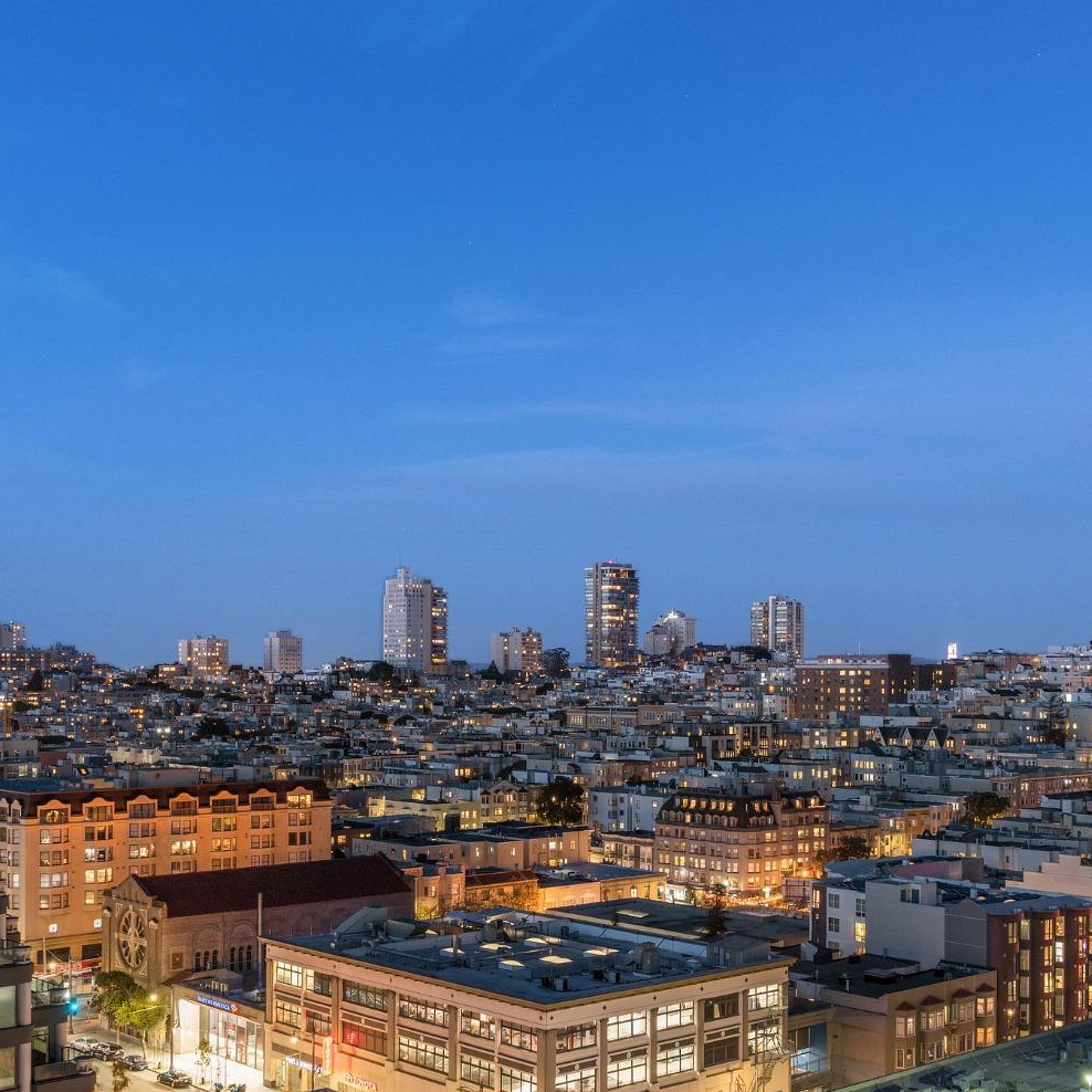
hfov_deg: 41.8
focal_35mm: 40
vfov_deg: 41.9
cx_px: 613
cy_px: 550
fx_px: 1428
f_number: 8
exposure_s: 3.2
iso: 400
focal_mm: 31
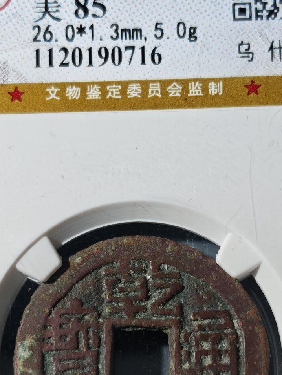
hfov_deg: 15.7
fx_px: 1021
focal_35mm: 94
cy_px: 261
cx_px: 137
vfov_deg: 20.8
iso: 50
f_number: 1.63
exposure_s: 1/164
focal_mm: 5.85
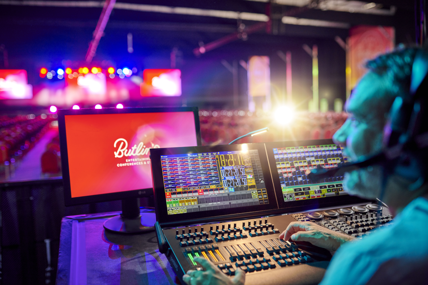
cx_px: 214
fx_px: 416
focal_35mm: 35
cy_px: 142
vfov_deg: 37.9
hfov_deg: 54.4
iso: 200
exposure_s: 1/100
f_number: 2.2
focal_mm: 35
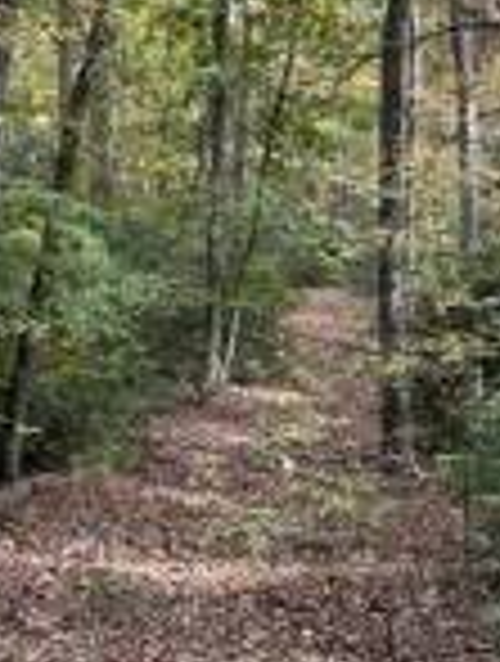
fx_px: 2397
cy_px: 162
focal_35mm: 125
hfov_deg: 11.9
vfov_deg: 15.7
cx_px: 320
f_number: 1.78
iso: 100
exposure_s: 1/374
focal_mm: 6.76
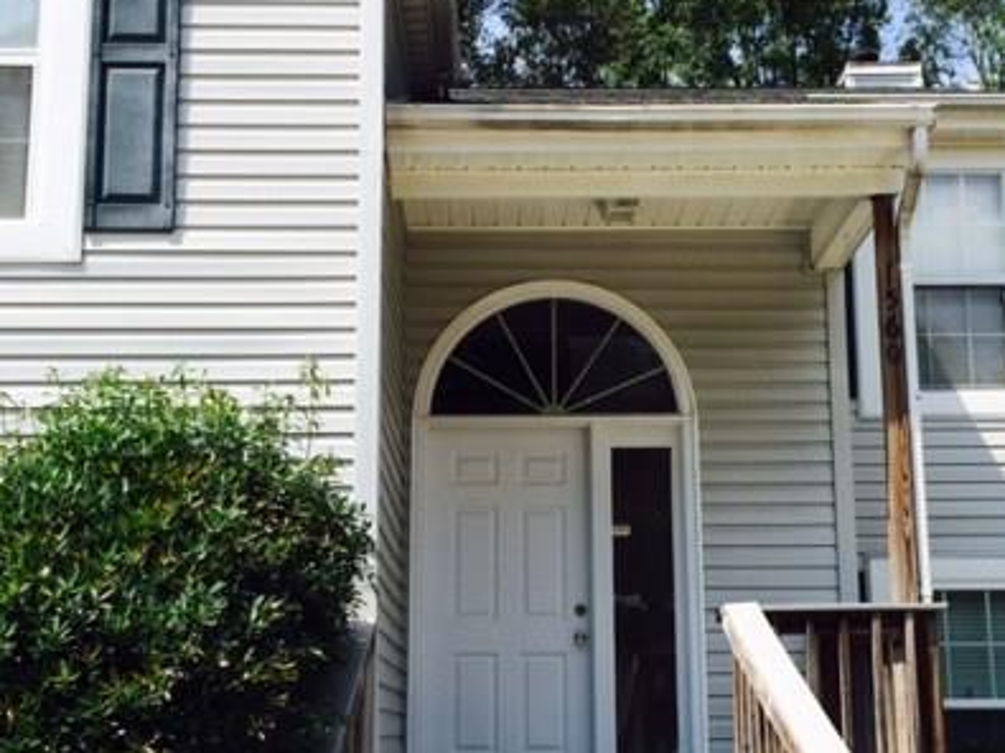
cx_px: 509
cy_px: 471
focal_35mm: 47
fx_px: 1364
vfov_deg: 30.7
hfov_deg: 40.4
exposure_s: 1/2415
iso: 32
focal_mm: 4.15
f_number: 2.2
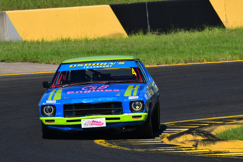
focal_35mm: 525
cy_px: 81
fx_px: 3545
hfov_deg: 3.9
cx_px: 122
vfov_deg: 2.6
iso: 400
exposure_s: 1/640
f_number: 13
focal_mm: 350
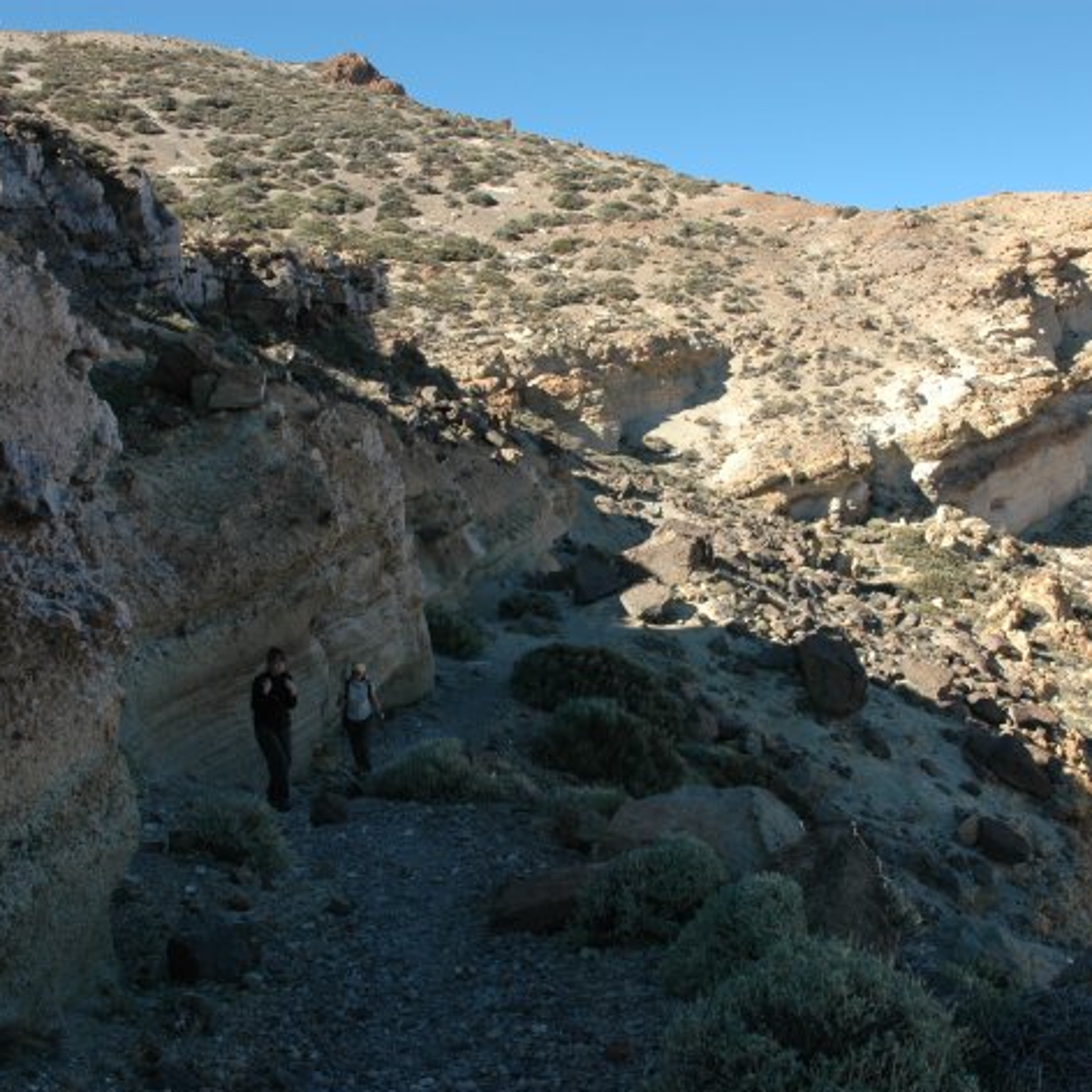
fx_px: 1249
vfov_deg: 47.2
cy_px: 553
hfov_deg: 47.2
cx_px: 588
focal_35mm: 35
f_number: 8
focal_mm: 18
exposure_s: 1/250
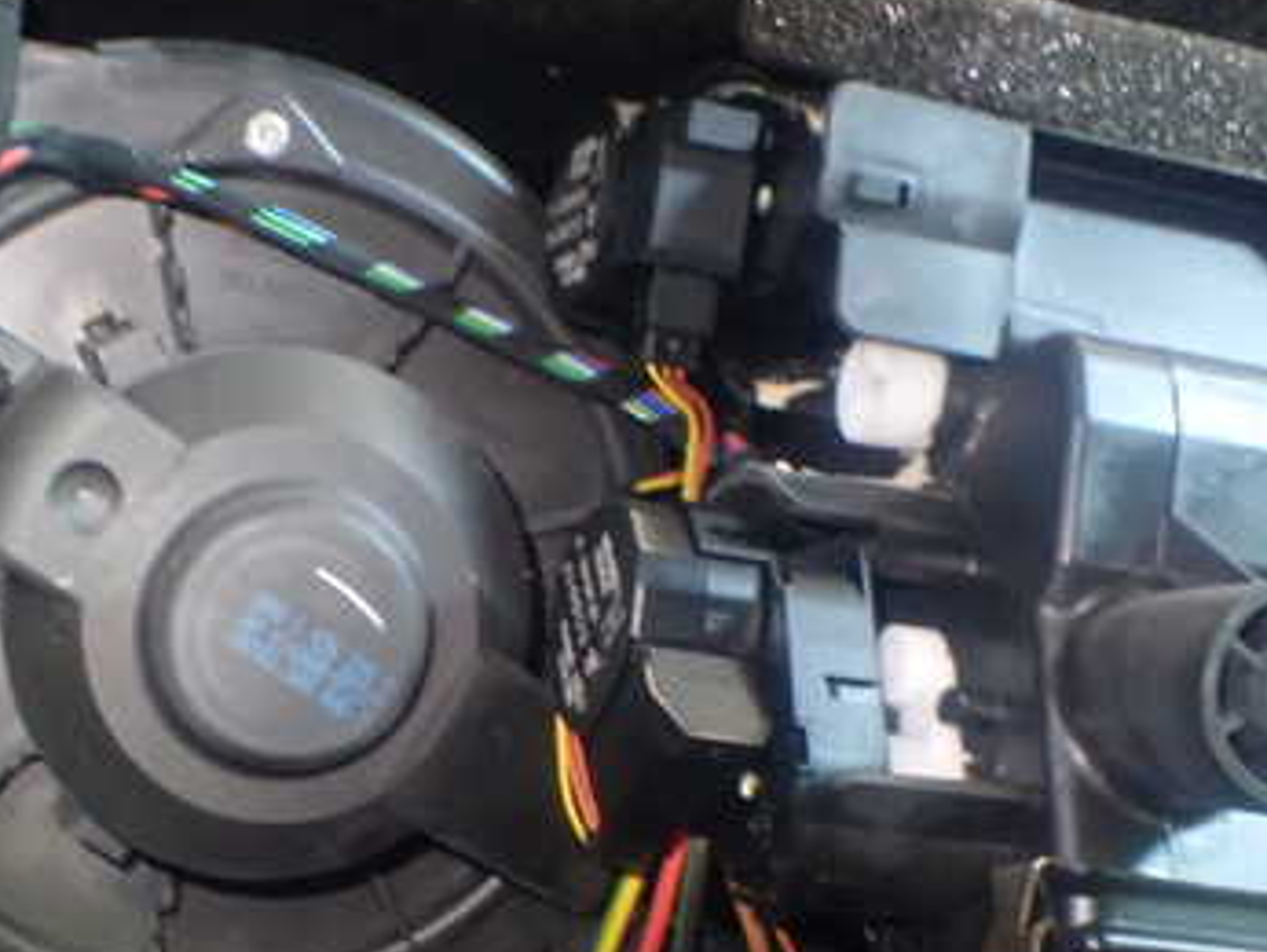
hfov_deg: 36.0
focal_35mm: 52
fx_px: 1905
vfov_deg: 27.6
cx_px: 322
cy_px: 740
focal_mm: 5.4
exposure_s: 1/30
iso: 1250
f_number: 2.3
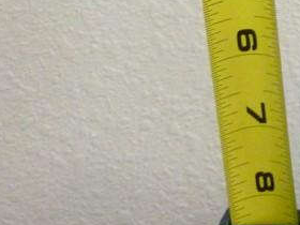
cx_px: 431
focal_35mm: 100
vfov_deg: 14.0
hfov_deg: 17.8
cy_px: -100
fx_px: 867
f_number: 3.3
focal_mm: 5
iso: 800
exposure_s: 1/30
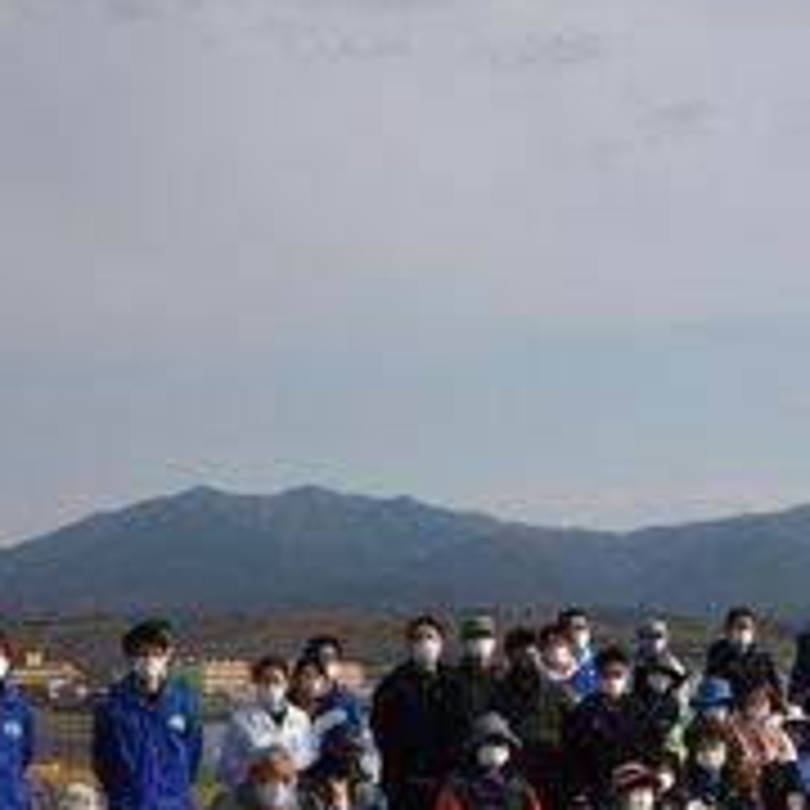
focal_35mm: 75
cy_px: 567
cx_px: 706
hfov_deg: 22.6
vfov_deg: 22.9
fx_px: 1986
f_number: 4.6
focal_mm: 6.1
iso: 80
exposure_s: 1/800
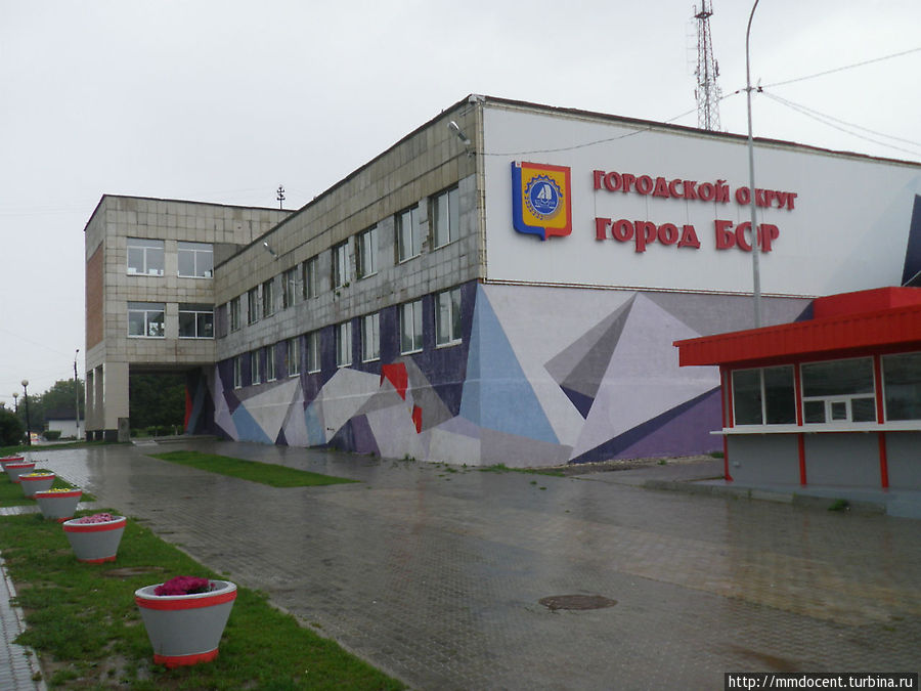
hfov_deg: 52.6
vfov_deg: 40.7
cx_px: 460
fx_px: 931
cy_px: 346
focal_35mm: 35
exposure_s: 1/200
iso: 64
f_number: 3.8
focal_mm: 6.2
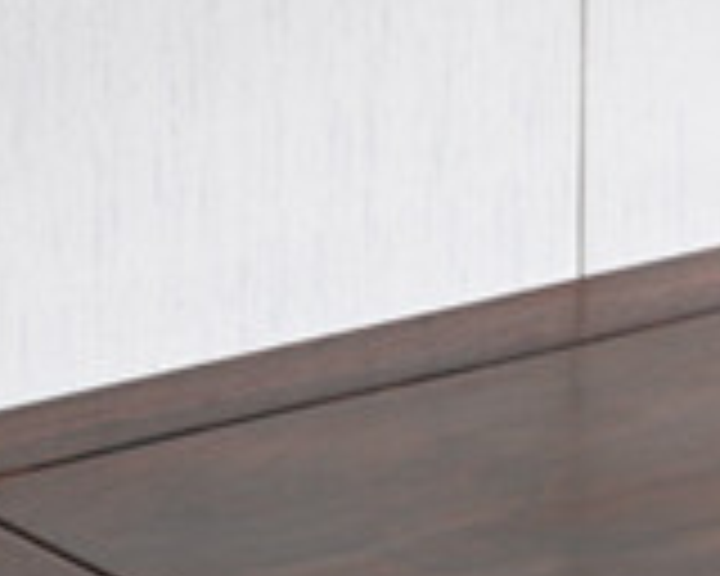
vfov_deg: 4.4
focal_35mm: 349
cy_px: 1156
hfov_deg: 5.5
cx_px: 405
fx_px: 7437
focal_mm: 70
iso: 100
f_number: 11
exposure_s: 1/160
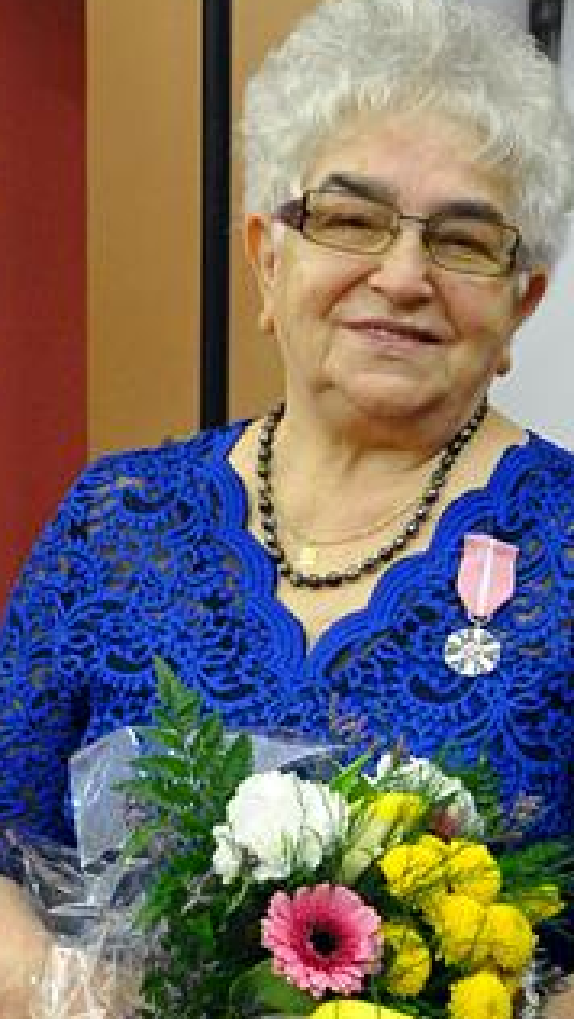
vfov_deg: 19.6
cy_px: 1067
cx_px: 659
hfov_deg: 11.3
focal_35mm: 105
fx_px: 2849
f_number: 5.6
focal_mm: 25
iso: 2500
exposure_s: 1/80
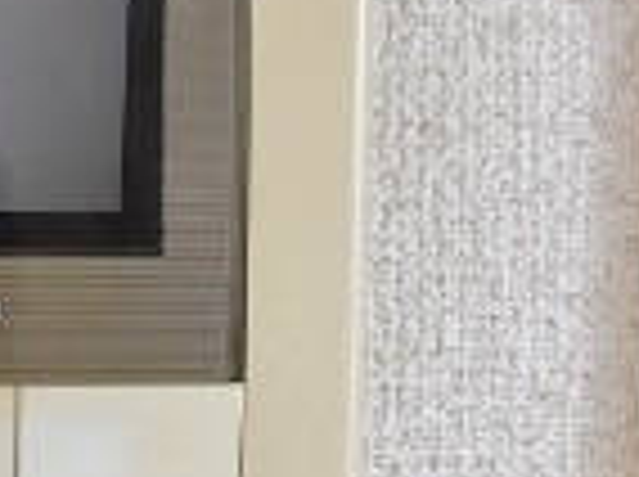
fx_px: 1917
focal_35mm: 104
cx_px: -202
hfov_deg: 17.7
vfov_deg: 14.0
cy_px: 472
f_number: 3
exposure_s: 1/60
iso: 125
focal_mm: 4
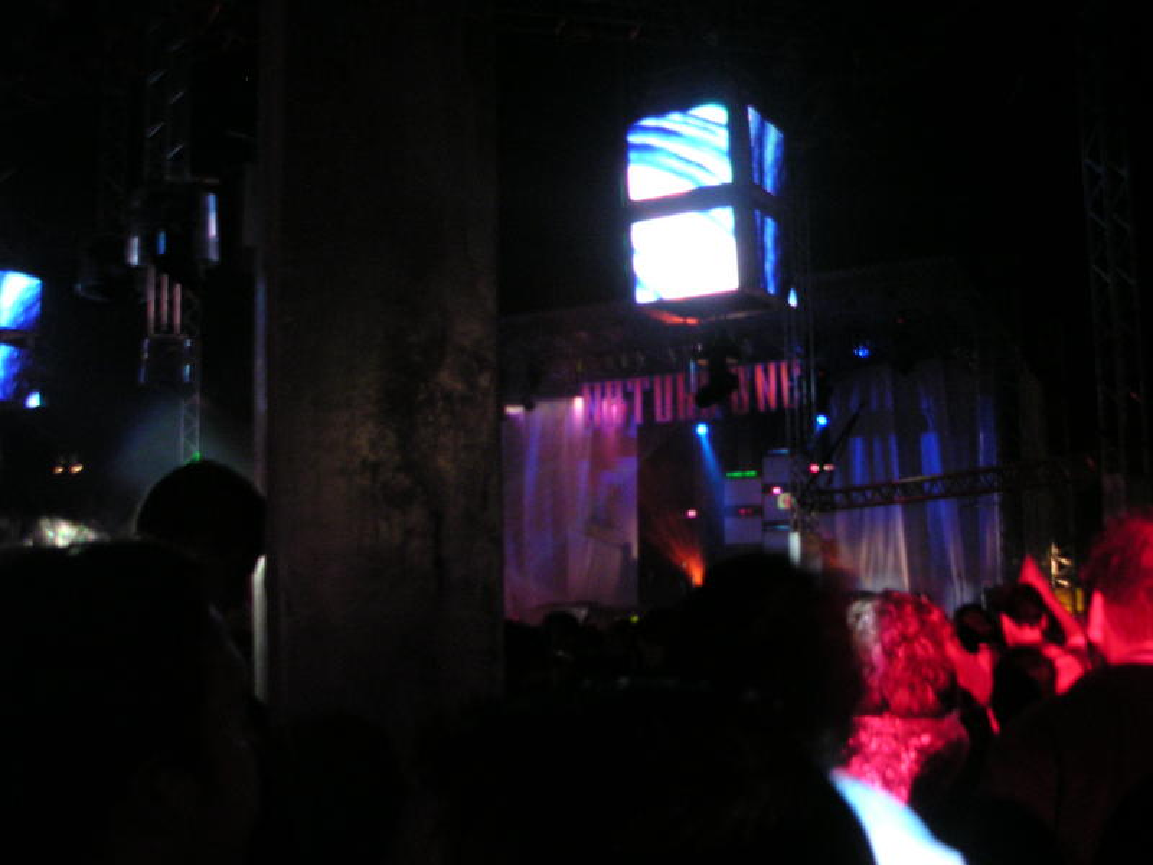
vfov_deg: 37.7
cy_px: 432
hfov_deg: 49.0
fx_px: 1266
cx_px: 576
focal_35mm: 38
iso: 200
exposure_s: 1/15
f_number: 2.8
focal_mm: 6
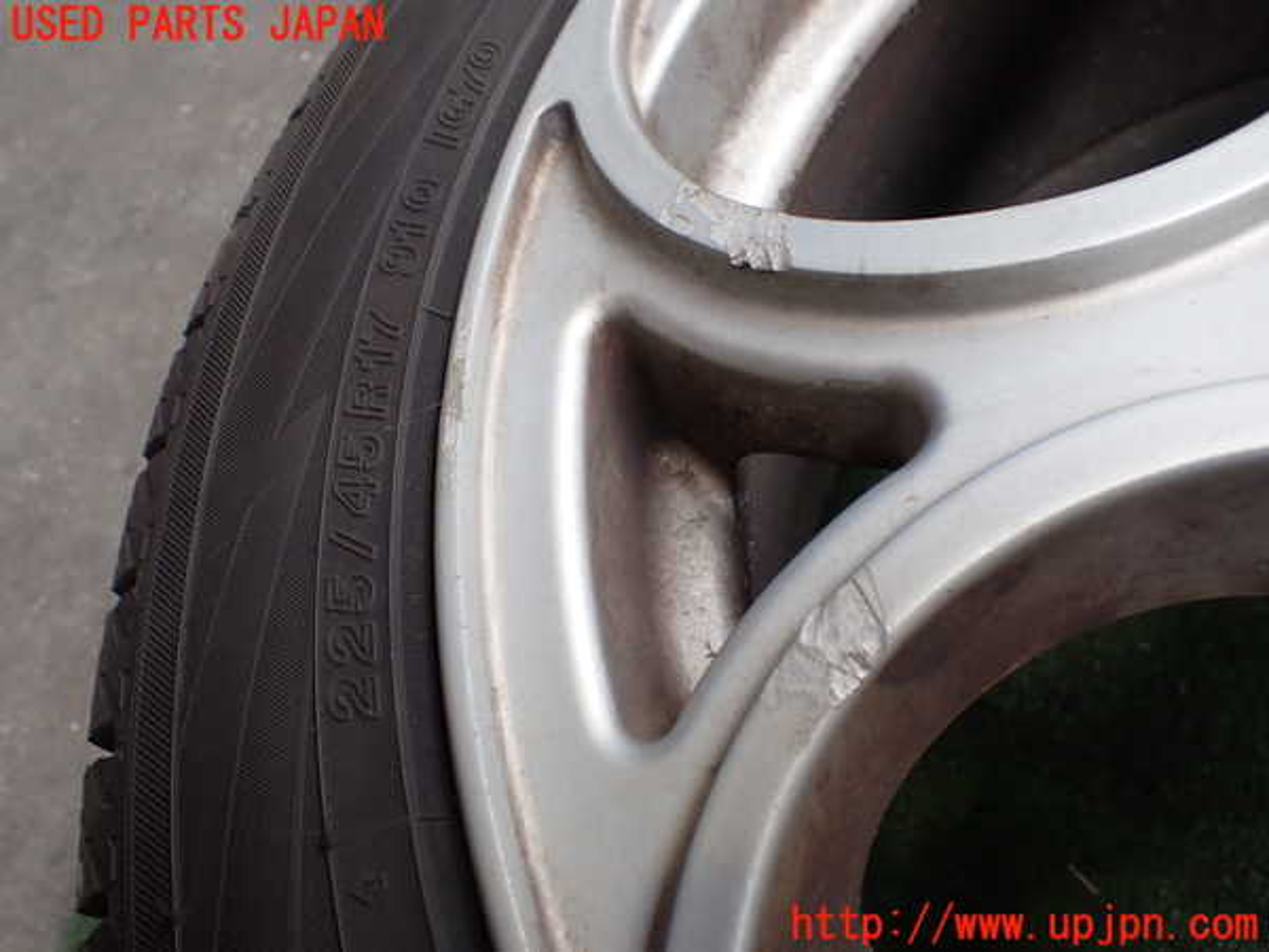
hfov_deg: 60.0
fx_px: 1100
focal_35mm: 30
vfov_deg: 46.8
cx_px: 634
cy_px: 476
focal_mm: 5.4
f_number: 2.3
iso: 125
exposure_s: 1/125
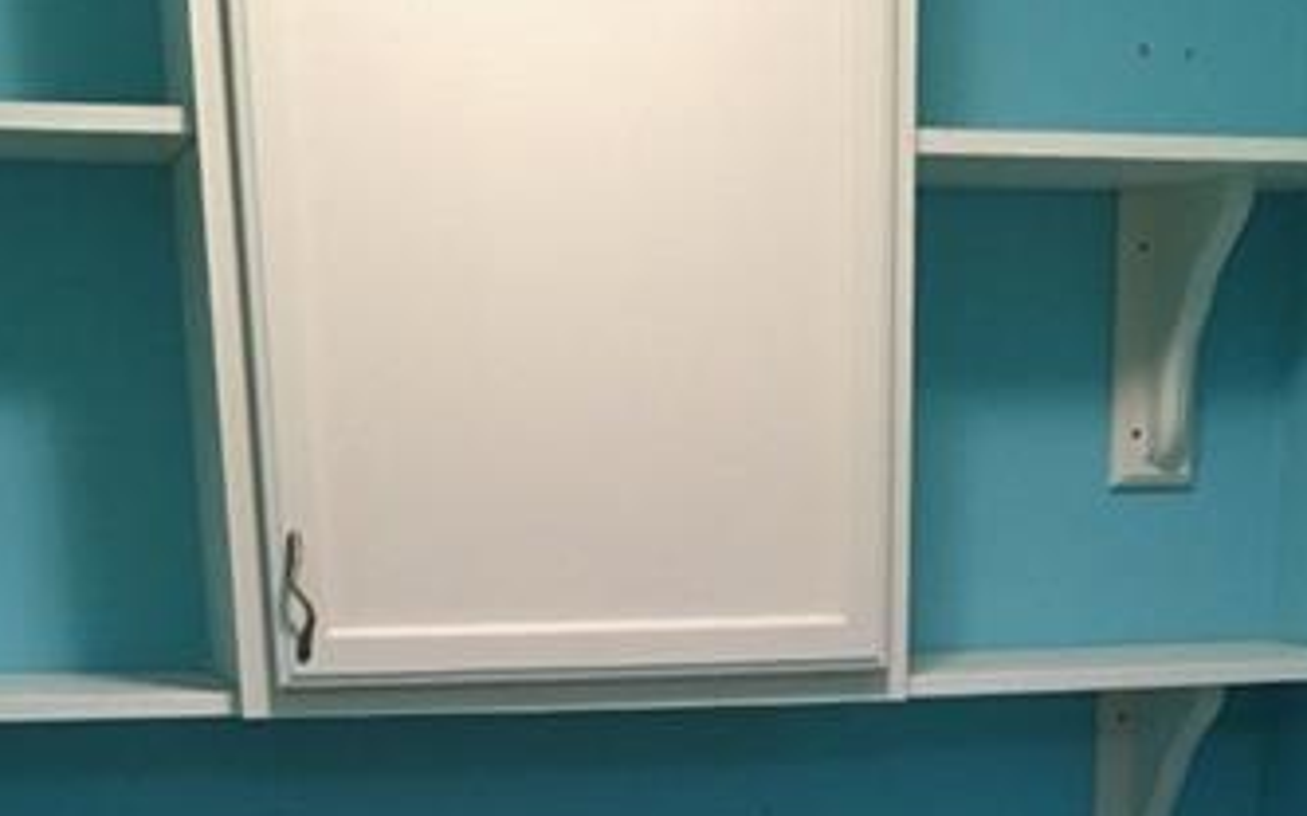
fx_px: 2529
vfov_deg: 16.1
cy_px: 1361
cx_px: 777
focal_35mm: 71
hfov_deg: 28.9
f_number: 2.2
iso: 125
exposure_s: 1/30
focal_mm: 4.15
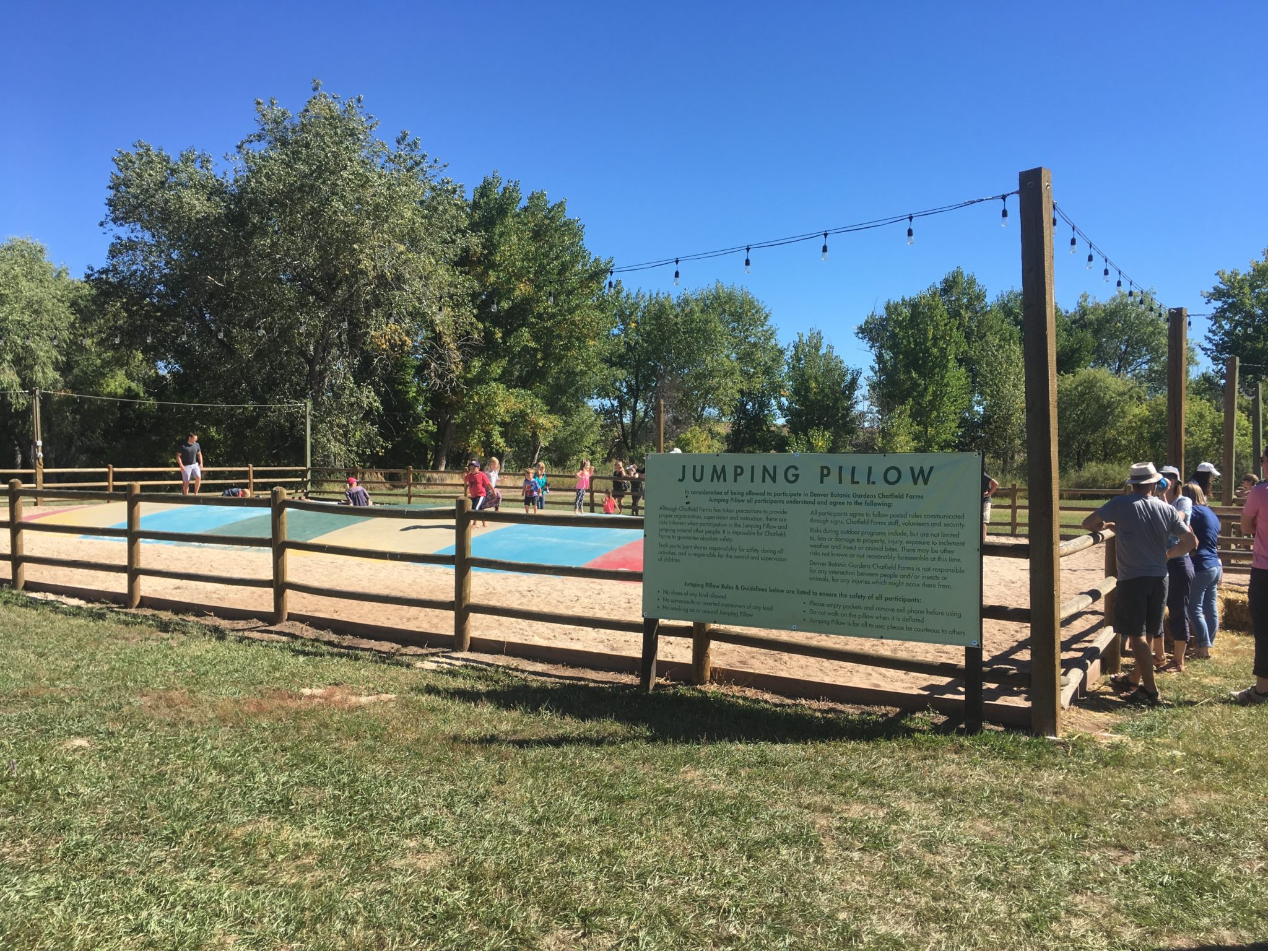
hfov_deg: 61.7
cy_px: 476
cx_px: 634
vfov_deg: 48.2
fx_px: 1062
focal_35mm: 29
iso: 25
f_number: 2.2
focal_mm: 4.15
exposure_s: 1/1026
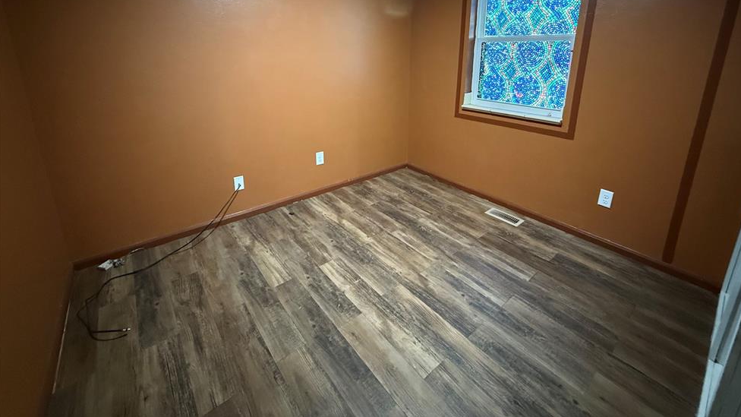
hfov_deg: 99.3
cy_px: 128
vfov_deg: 64.7
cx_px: 384
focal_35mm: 16
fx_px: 314
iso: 1000
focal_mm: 2.22
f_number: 2.2
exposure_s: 1/40
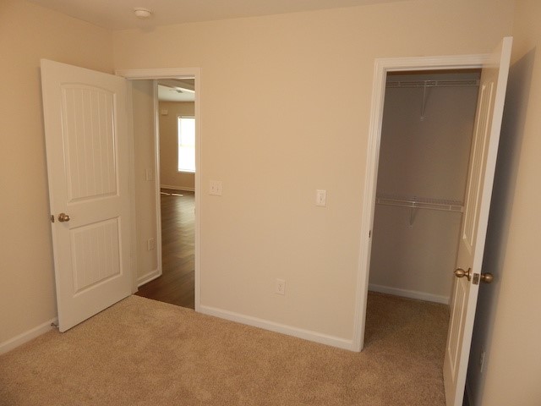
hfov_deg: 76.4
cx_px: 270
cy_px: 203
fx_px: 344
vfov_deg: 61.1
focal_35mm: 22
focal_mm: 4
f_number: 3
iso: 200
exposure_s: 1/30
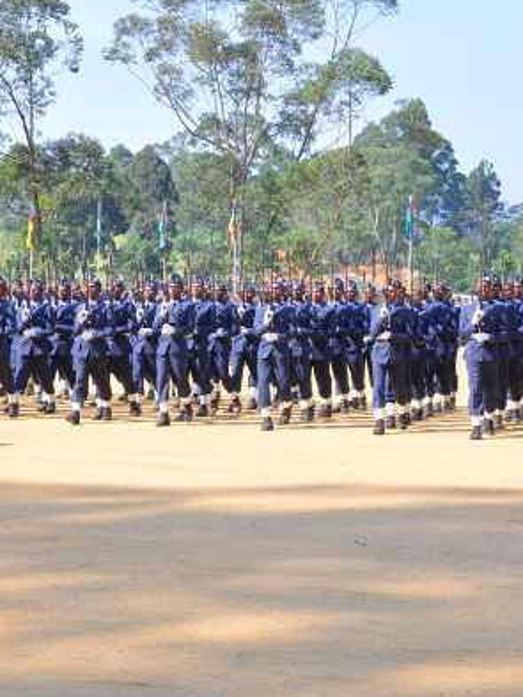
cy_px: 348
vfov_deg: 22.2
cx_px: 220
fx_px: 1772
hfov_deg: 16.8
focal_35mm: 88
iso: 200
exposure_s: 1/125
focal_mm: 40
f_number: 10
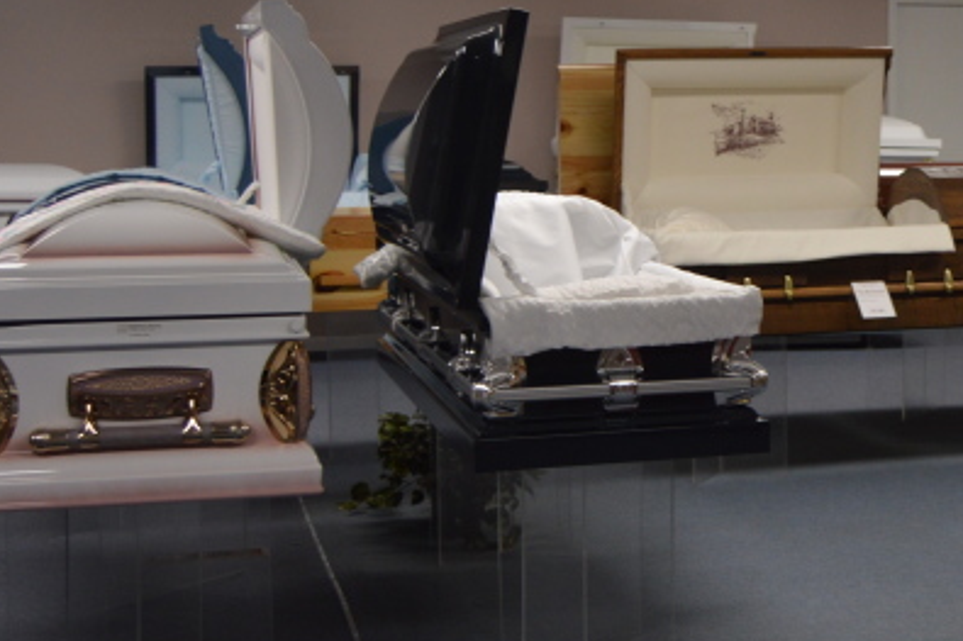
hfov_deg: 27.9
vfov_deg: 19.2
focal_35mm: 70
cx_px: 846
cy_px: 118
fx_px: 1872
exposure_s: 1/60
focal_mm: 18
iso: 400
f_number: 4
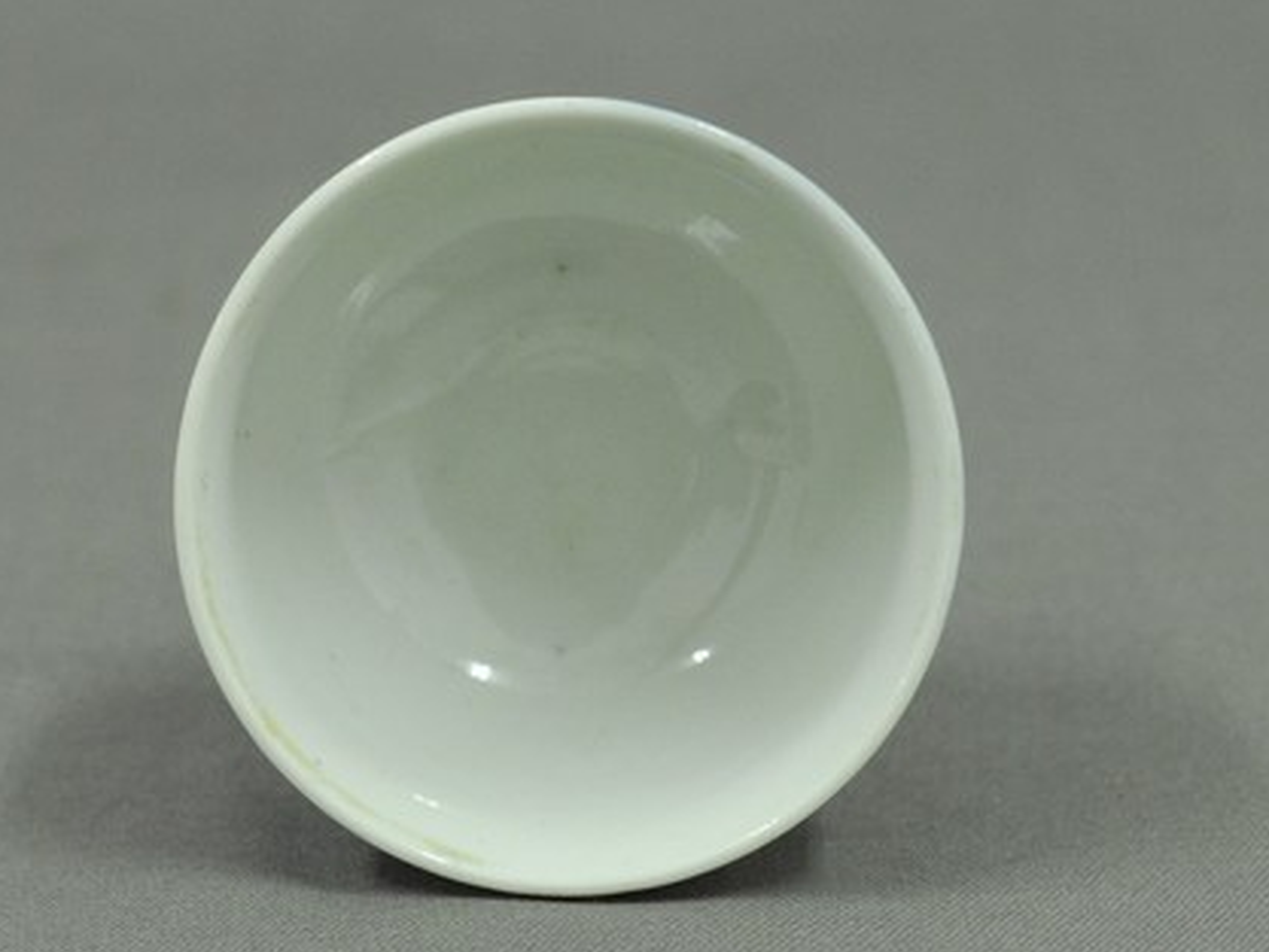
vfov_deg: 11.2
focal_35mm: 133
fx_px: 4877
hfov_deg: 14.8
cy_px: 544
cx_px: 569
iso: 1000
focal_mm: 60
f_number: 8
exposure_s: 1/10
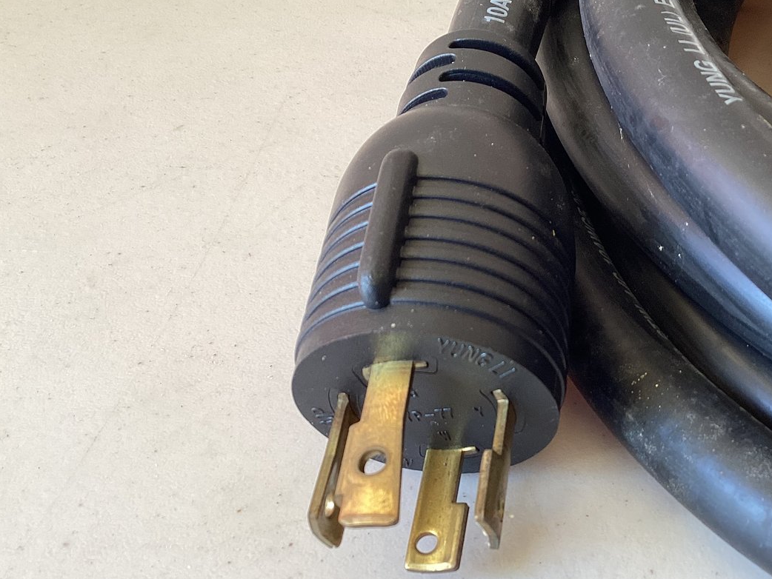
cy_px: 346
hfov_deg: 41.4
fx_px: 1004
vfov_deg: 32.1
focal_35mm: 45
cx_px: 530
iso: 50
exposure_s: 1/60
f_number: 2.4
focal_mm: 3.3
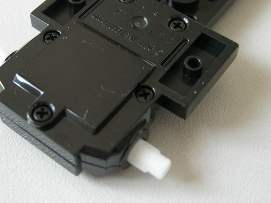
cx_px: 136
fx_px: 548
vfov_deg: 20.9
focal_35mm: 70
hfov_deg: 27.8
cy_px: 54
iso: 64
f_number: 2.8
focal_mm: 7.8
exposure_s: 1/13.8
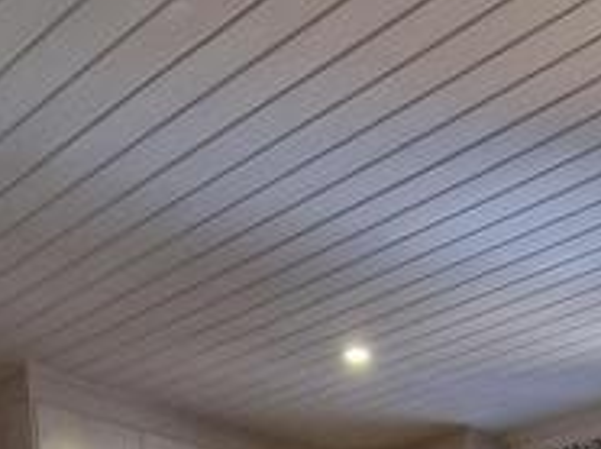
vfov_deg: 17.7
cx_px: 456
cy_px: 914
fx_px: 971
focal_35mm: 56
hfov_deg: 33.7
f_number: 2.2
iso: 250
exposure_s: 1/50
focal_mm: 1.74
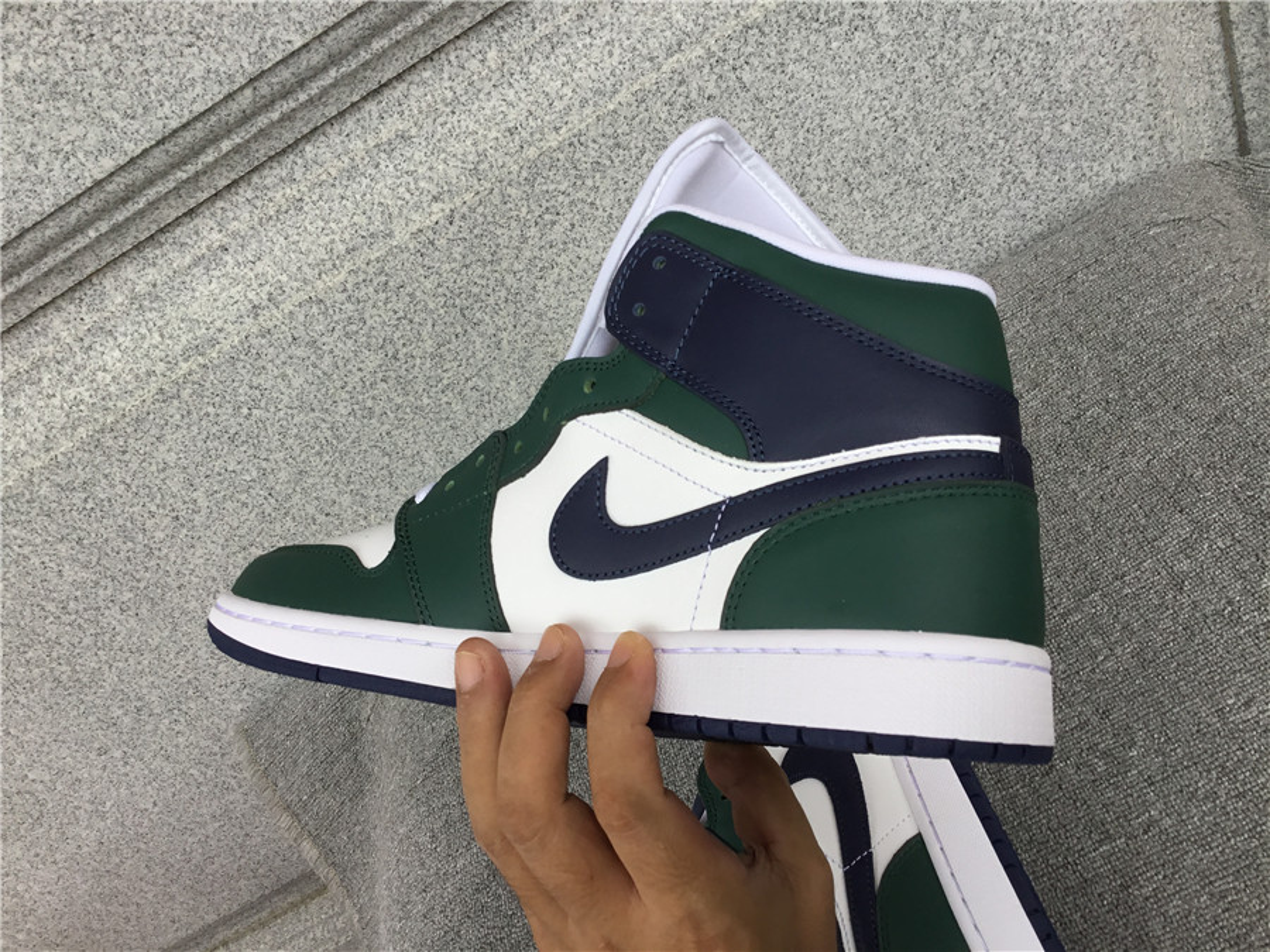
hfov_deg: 58.4
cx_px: 635
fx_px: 1137
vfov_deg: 45.4
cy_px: 476
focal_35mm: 31
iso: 25
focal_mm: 3.3
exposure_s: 1/210
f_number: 2.4
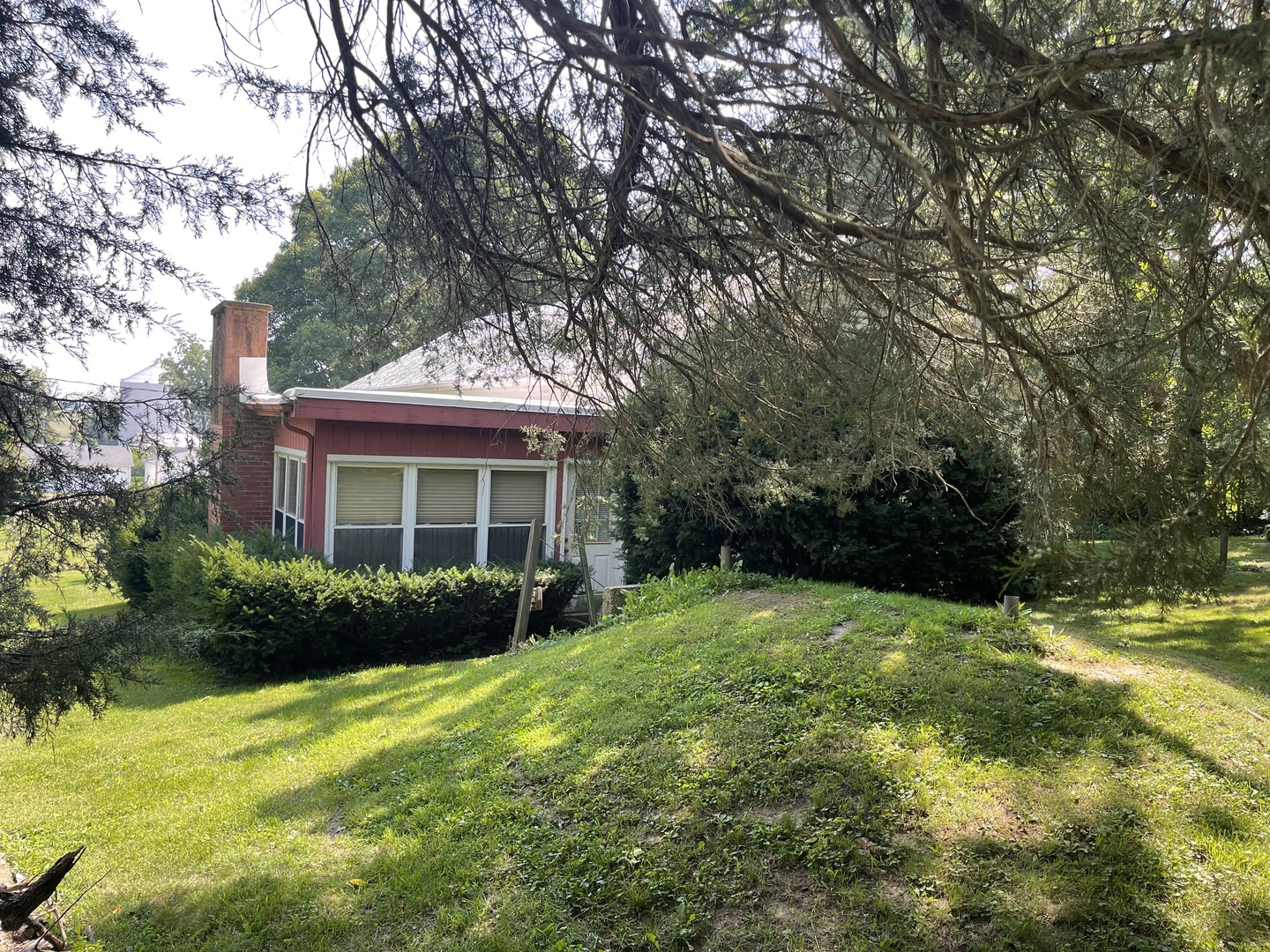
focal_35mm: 26
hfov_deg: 67.3
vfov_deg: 53.1
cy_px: 476
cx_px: 635
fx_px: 954
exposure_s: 1/316
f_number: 1.6
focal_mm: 5.1
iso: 32
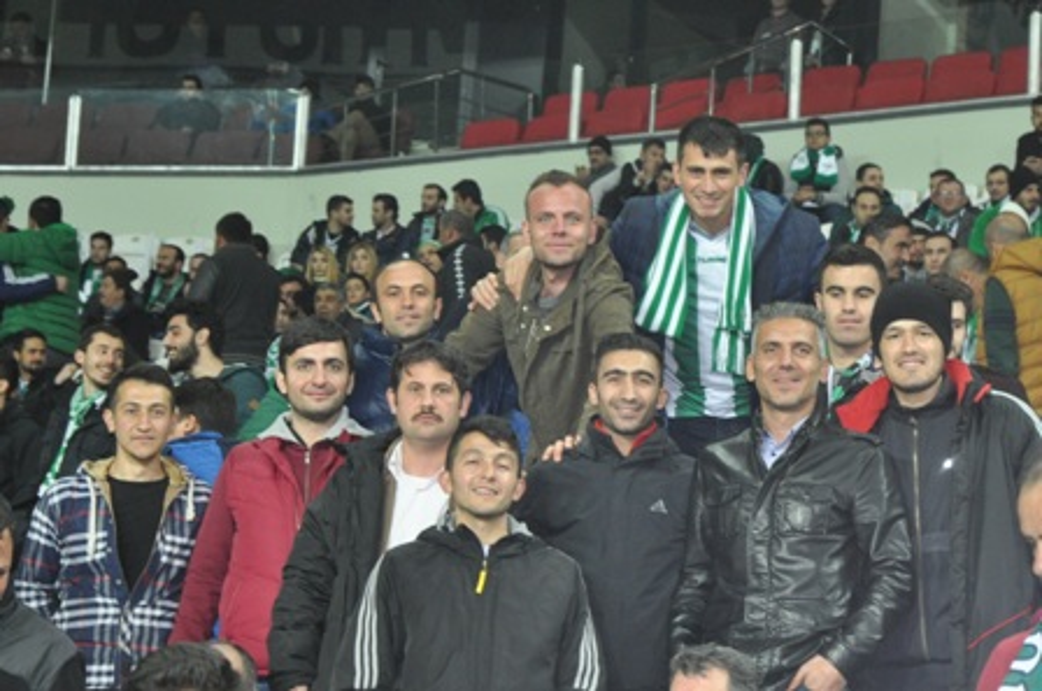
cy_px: 346
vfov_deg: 18.1
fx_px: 2167
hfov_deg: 27.0
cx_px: 521
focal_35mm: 75
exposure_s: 1/60
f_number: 4.5
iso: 800
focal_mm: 50
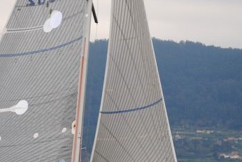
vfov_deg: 5.3
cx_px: 60
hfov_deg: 7.9
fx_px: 1752
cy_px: 151
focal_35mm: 260
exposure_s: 1/500
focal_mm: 75
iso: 200
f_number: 5.6
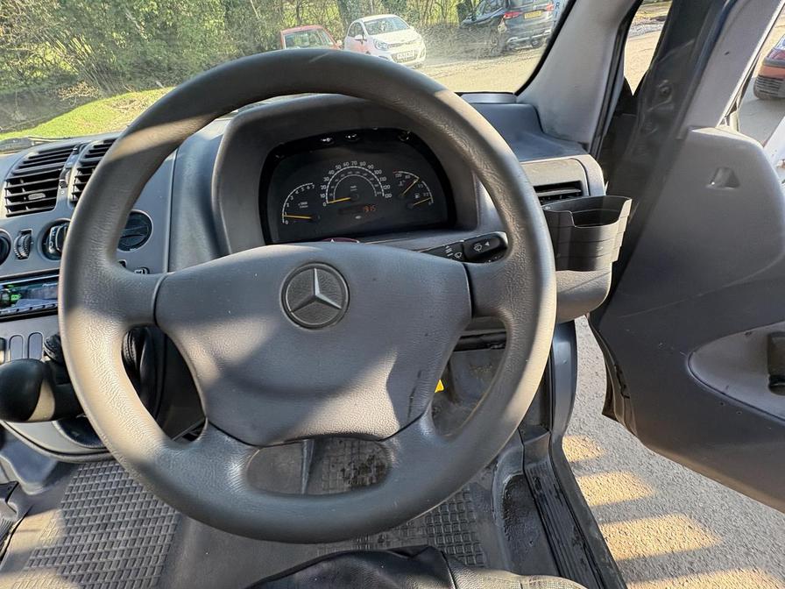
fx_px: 317
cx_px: 392
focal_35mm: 14
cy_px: 294
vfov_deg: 85.7
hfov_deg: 102.1
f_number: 2.2
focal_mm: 2.22
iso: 125
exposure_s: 1/139
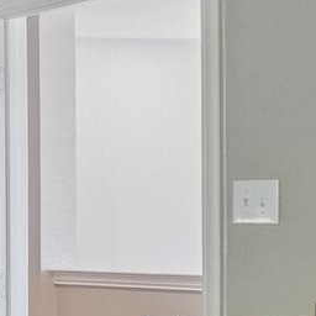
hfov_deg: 9.5
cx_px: -797
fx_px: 1053
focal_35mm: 102
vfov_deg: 16.9
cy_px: 259
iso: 400
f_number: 8
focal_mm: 10
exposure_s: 1/3
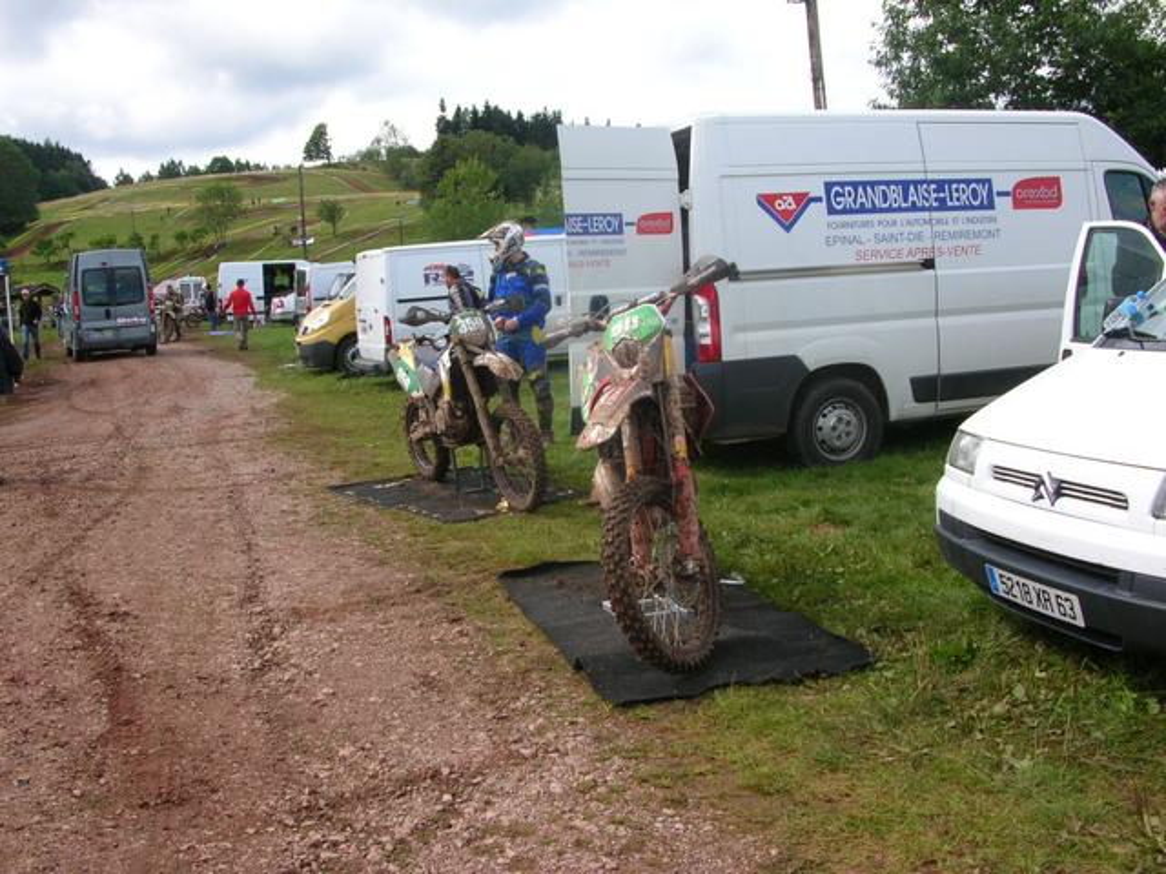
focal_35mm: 35
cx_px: 583
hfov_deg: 52.6
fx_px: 1179
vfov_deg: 40.7
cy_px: 437
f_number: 5.6
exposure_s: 1/153
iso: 50
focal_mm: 5.8
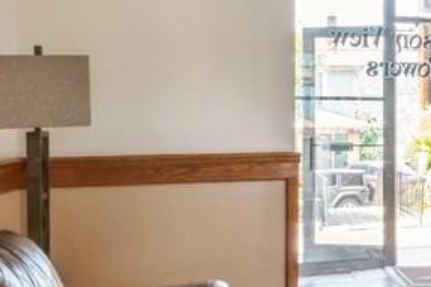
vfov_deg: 17.5
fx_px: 933
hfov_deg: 20.7
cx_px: 703
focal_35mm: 78
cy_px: 162
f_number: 11
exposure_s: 1/8
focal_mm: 14
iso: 200
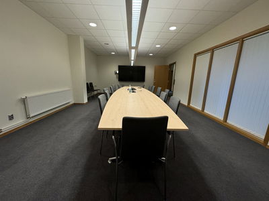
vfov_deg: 85.7
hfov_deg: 102.1
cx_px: 134
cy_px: 100
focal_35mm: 14
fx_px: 109
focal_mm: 2.22
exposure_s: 1/100
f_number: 2.2
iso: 320
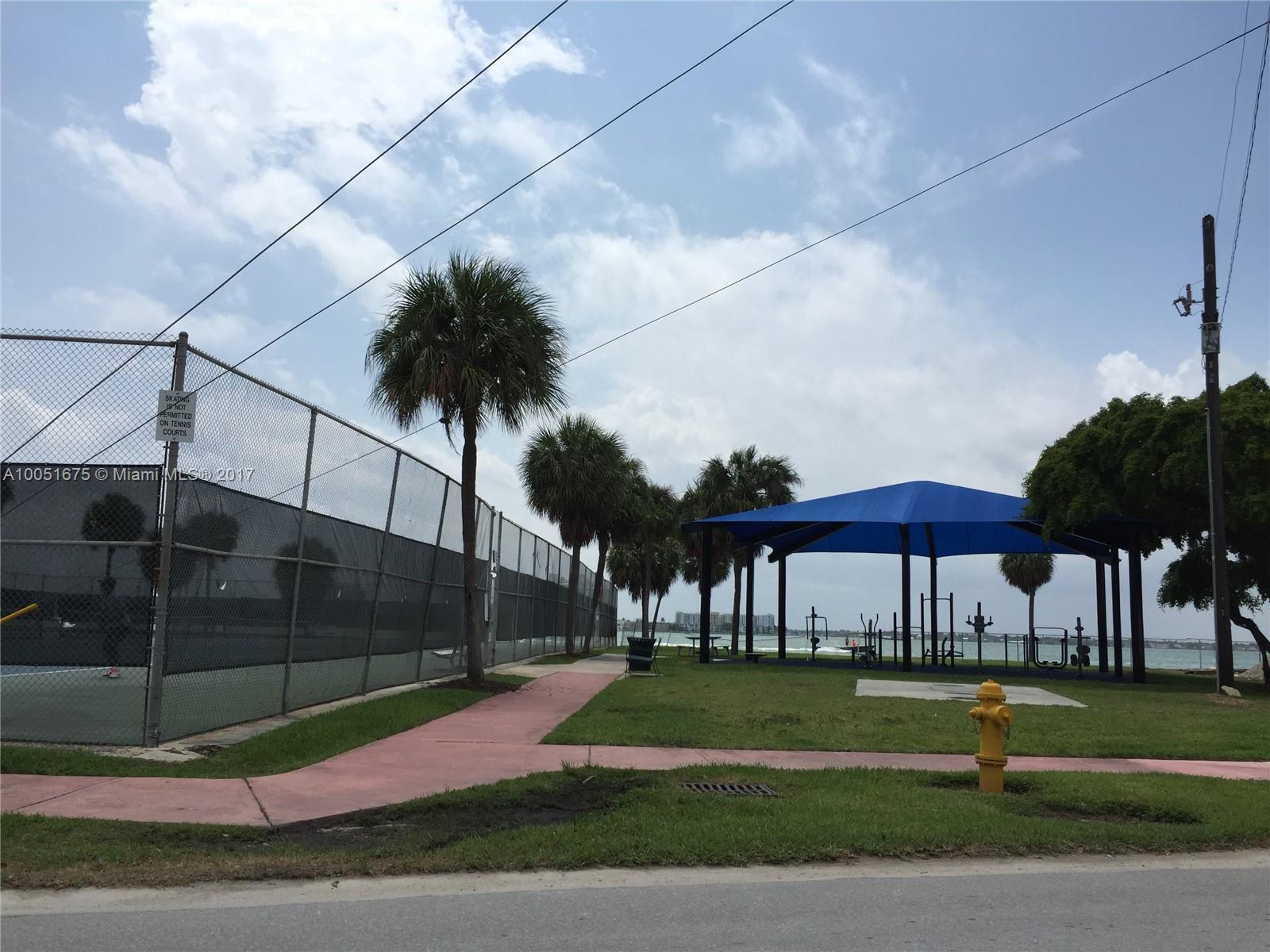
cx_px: 635
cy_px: 476
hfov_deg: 61.7
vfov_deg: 48.2
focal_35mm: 29
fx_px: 1064
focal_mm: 4.15
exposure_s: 1/4405
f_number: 2.2
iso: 32
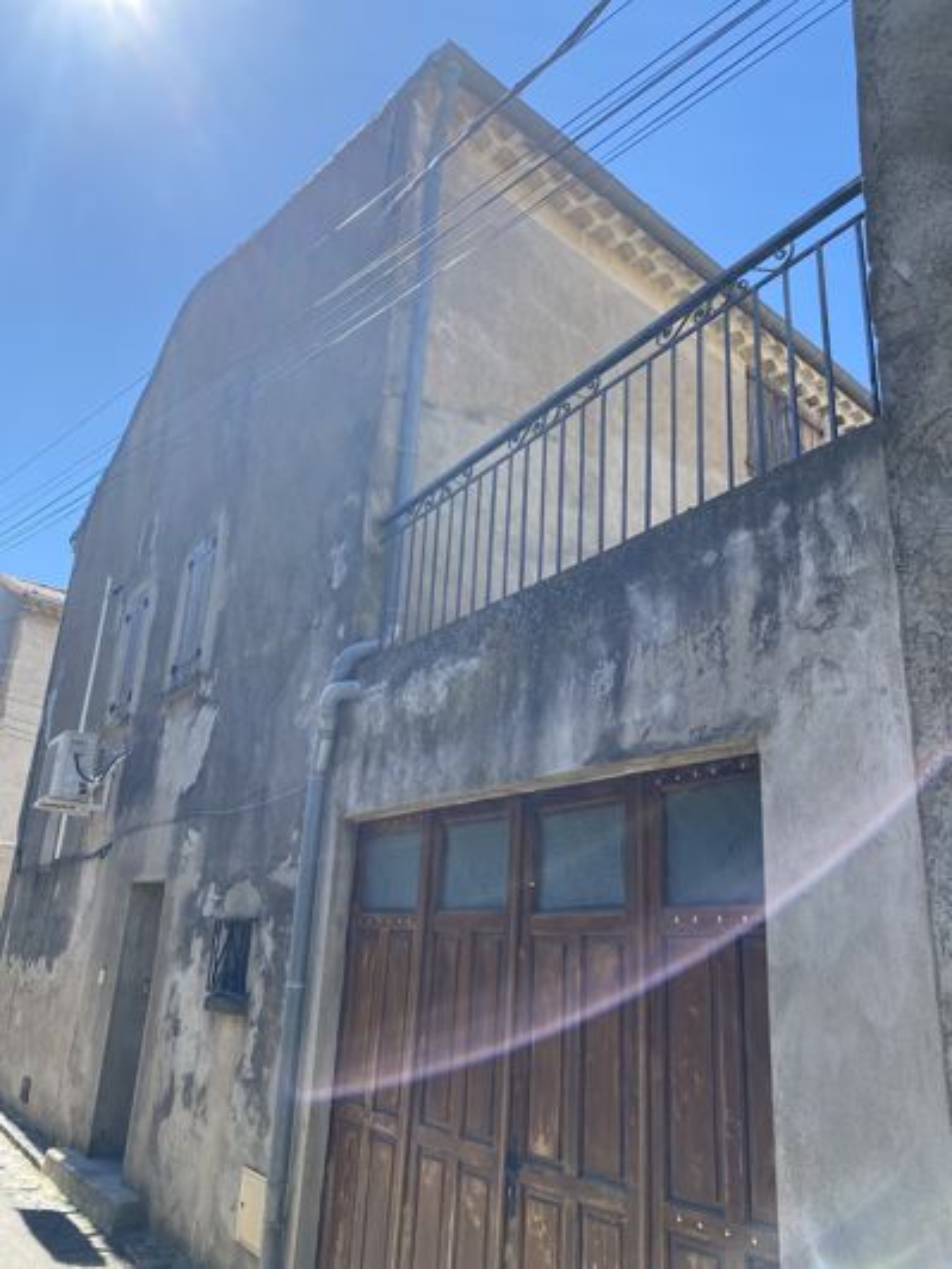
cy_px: 634
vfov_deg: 67.3
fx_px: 953
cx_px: 476
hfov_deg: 53.1
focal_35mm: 26
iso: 32
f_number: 1.8
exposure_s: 1/1377
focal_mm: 4.25
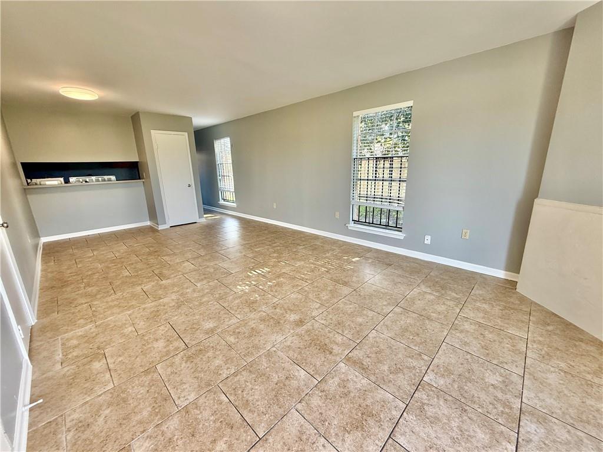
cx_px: 302
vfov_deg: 85.7
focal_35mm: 14
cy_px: 226
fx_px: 244
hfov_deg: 102.1
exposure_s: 1/120
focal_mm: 2.22
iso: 160
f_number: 2.2
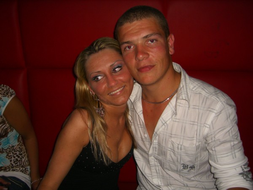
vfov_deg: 37.7
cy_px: 95
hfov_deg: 49.0
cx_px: 126
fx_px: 278
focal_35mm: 38
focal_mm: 7.9
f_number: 2.8
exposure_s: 1/60
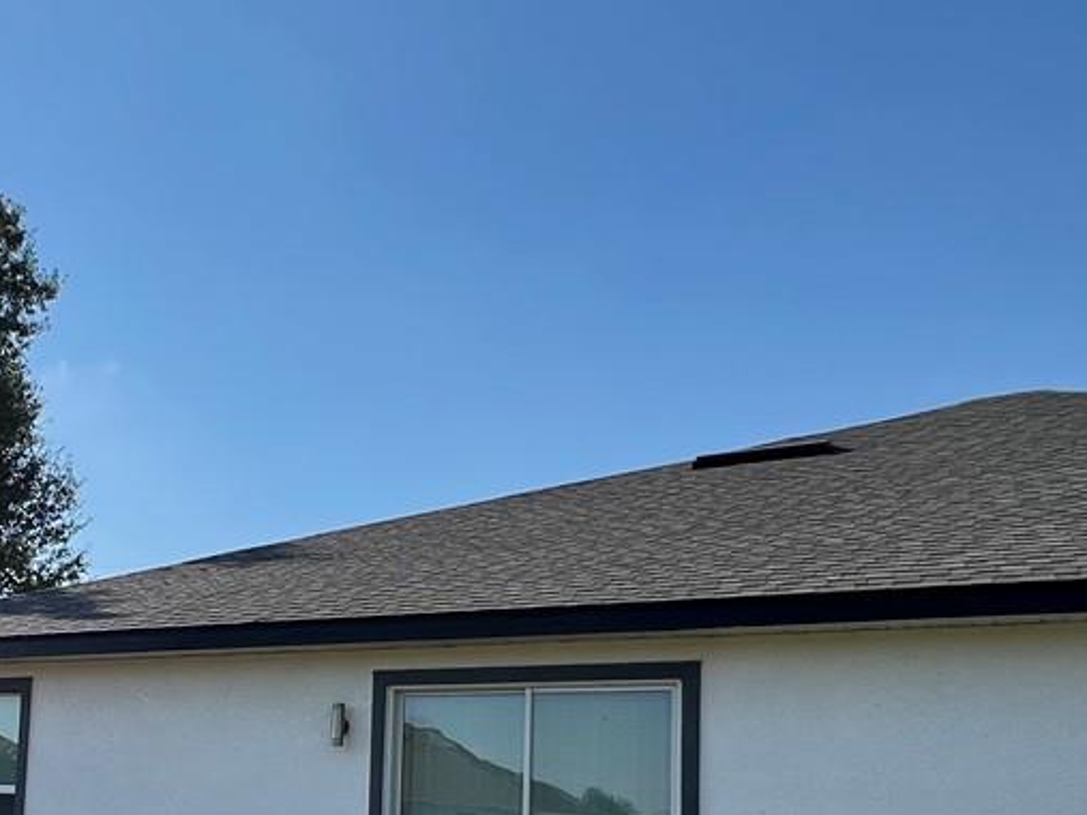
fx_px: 1287
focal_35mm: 41
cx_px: 114
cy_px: 703
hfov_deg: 42.1
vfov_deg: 33.6
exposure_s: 1/1754
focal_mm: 1.57
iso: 32
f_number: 1.8
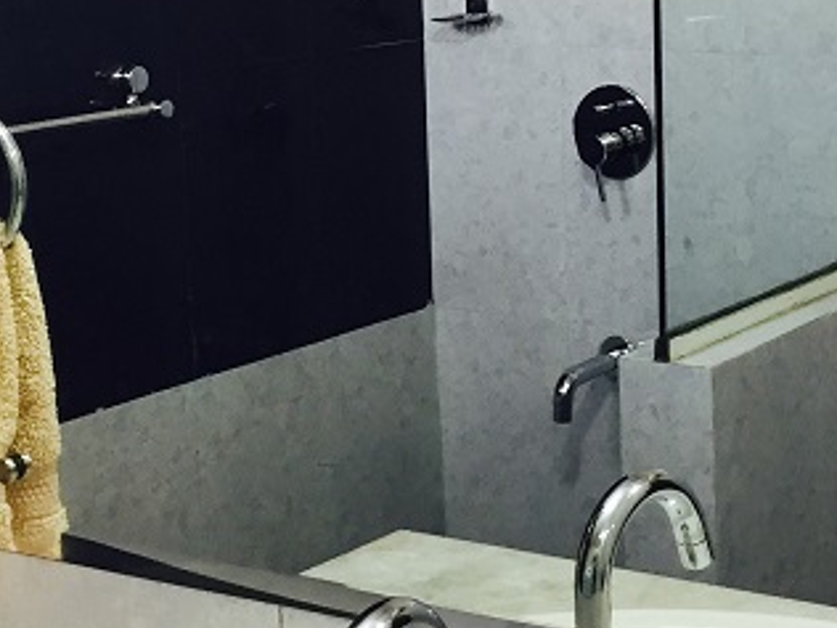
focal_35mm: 86
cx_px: 509
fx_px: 2079
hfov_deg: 22.7
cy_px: 172
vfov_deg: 17.1
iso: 80
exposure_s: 1/33
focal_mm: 4.15
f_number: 2.2
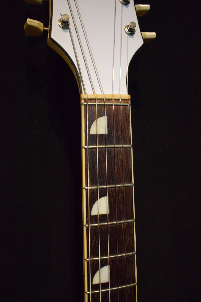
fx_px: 264
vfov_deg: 59.5
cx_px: 100
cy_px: 151
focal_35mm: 32
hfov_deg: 41.7
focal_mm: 21
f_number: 3.8
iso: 5000
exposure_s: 1/60
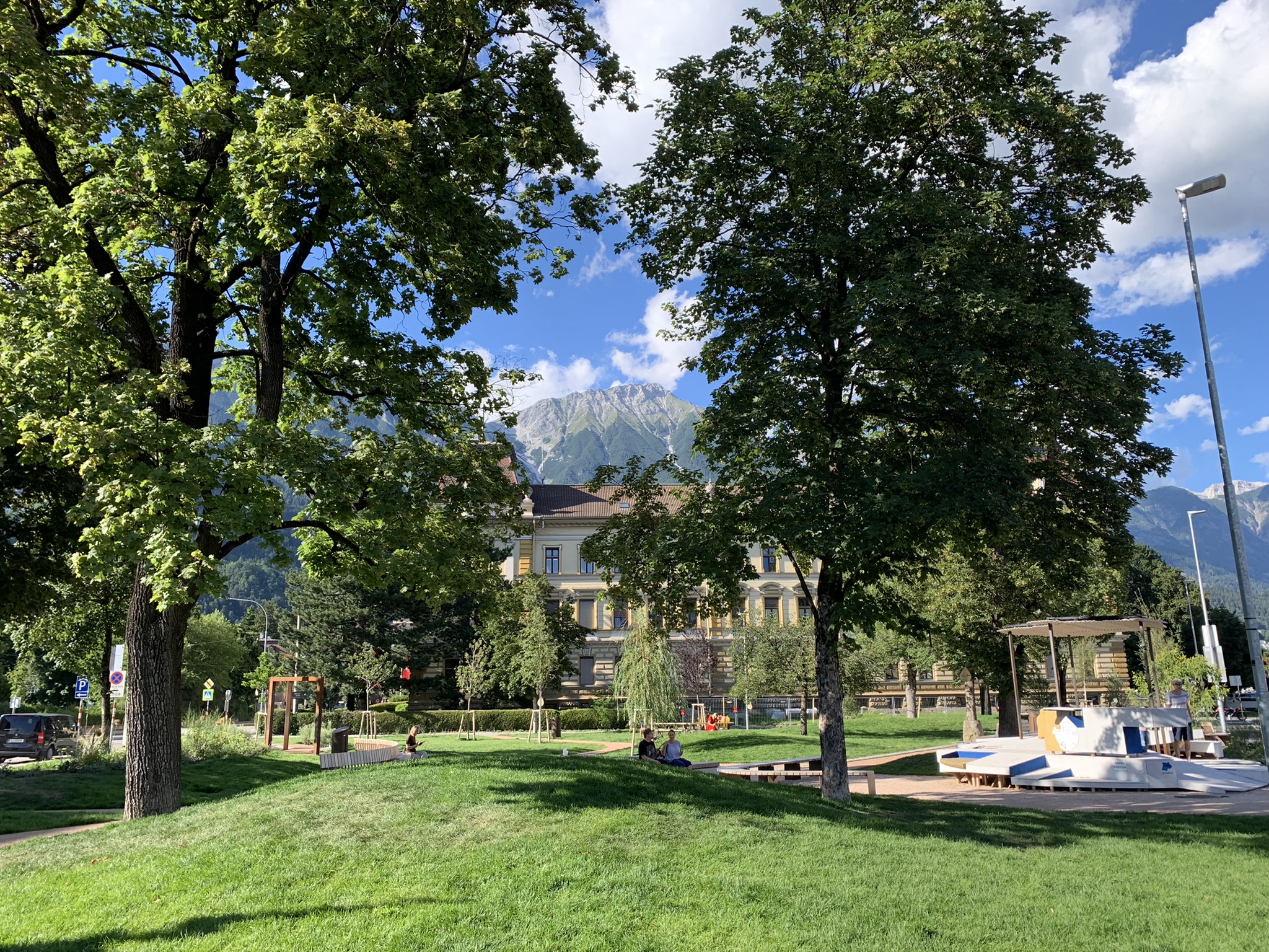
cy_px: 476
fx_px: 953
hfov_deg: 67.3
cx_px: 634
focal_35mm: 26
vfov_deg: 53.1
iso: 25
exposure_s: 1/616
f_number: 1.8
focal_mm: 4.25
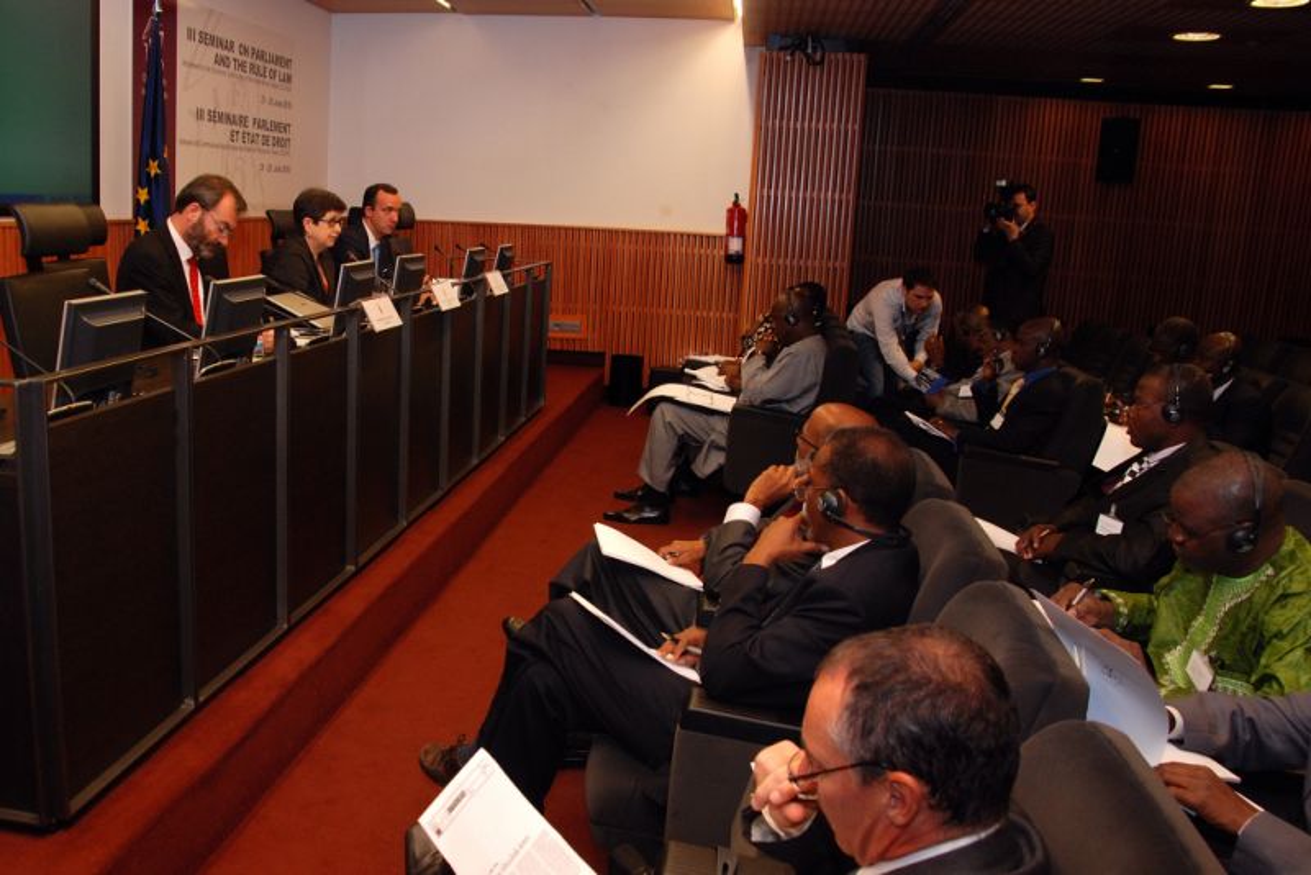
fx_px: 984
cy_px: 438
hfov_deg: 67.4
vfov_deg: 48.0
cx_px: 656
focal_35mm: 27
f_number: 5.6
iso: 400
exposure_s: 1/60
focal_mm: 18
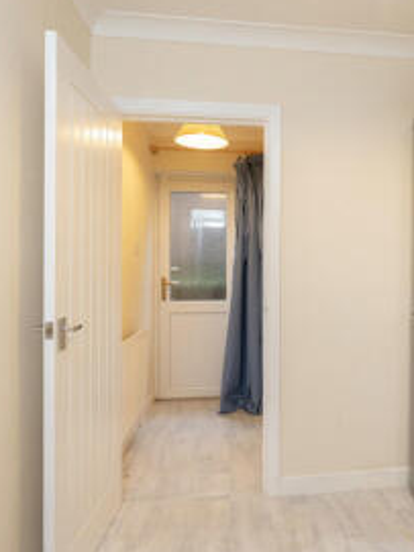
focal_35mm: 27
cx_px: 298
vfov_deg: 65.3
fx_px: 431
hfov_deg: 49.7
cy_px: 278
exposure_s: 1/10
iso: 500
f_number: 7.1
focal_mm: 16
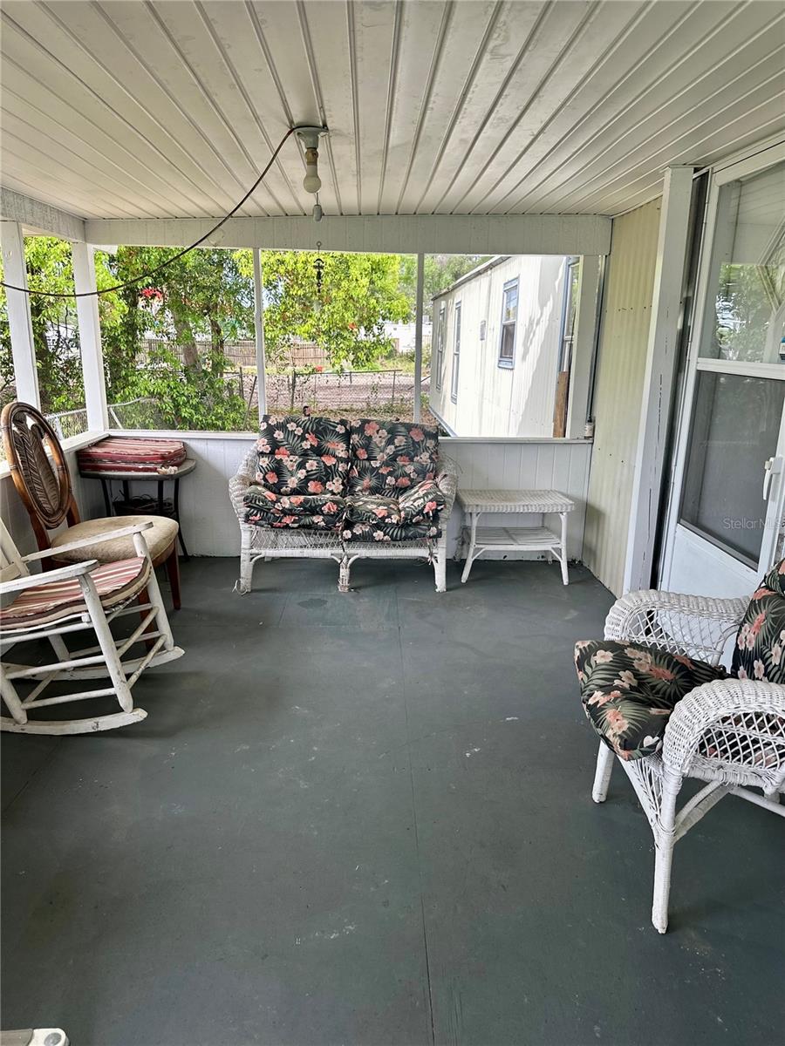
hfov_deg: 56.8
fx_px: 726
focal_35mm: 24
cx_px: 392
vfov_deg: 71.6
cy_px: 523
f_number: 1.78
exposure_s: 1/393
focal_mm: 6.86
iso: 80
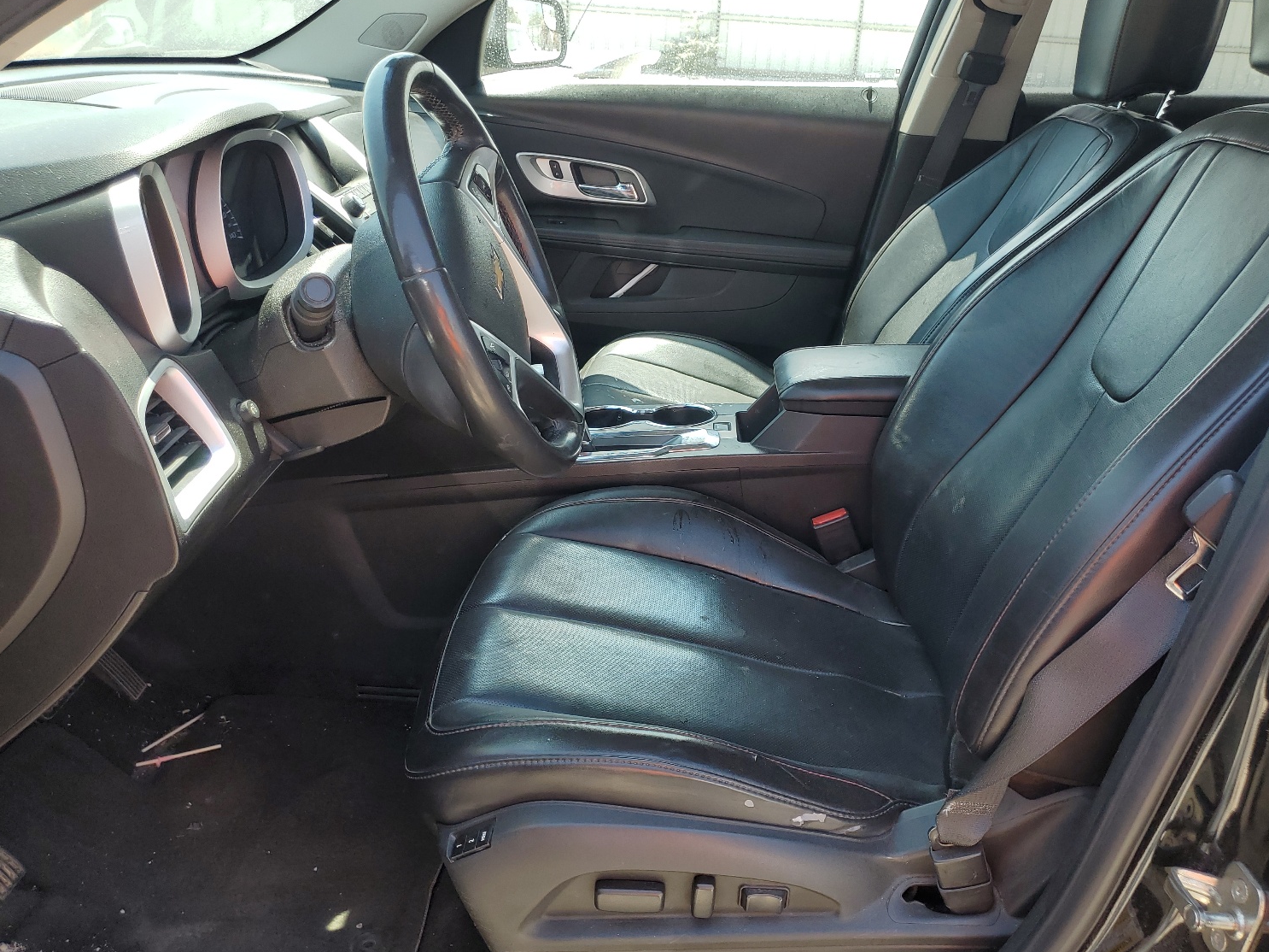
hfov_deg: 63.4
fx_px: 1026
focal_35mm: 28
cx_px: 680
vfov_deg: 49.7
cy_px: 461
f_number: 1.5
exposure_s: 1/435
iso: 50
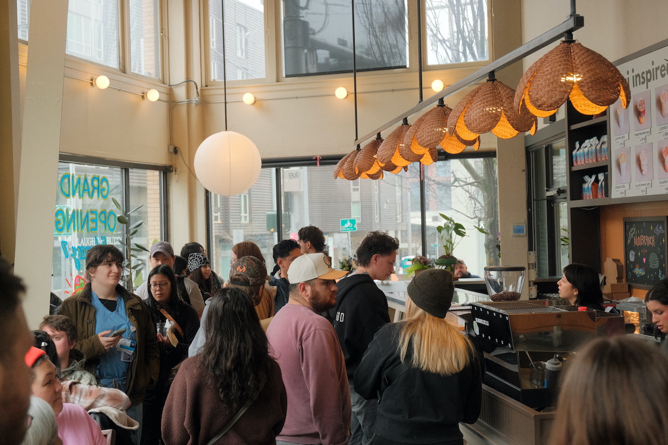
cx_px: 334
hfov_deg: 34.5
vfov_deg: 23.4
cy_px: 222
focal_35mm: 58
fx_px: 1076
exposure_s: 1/391
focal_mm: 38.5
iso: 4000
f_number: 4.5
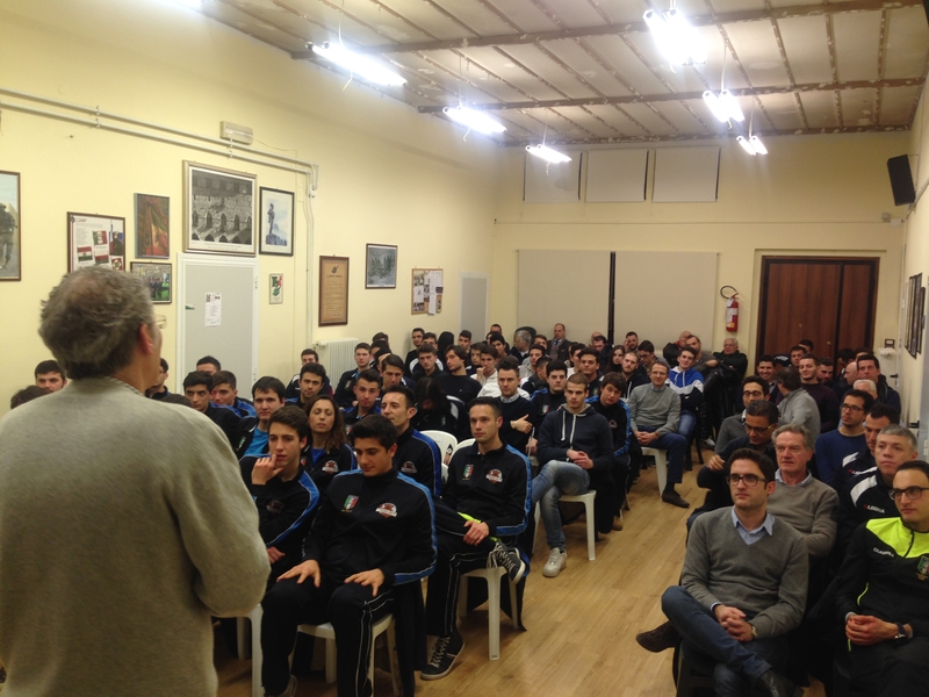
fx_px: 886
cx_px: 464
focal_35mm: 33
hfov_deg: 55.4
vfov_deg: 42.9
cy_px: 348
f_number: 2.4
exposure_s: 1/24
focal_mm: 4.12
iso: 50
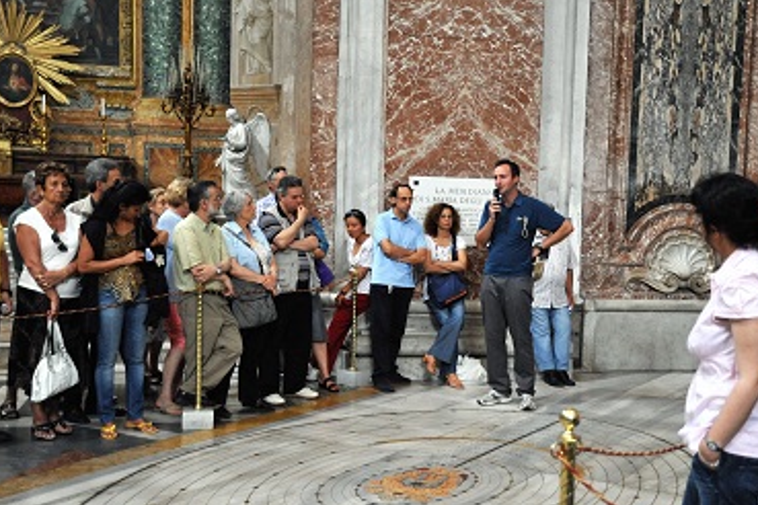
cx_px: 433
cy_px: 263
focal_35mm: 52
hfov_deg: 38.1
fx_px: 1095
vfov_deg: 26.0
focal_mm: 45
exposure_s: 1/20
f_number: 5
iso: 3200
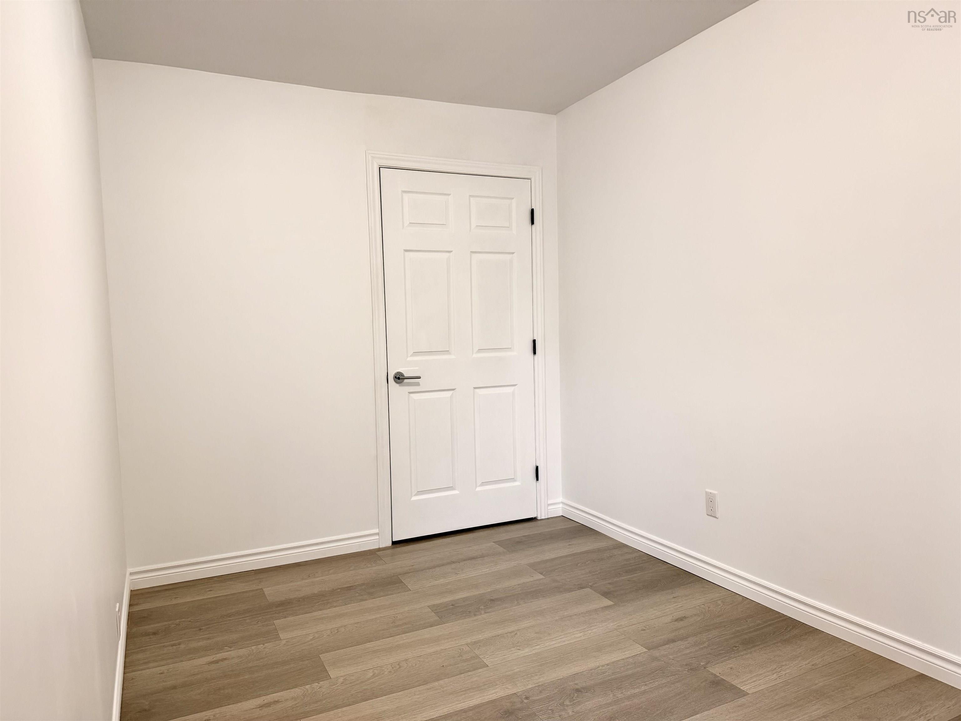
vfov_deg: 56.8
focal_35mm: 24
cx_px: 480
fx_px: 666
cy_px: 360
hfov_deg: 71.6
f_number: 1.78
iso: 320
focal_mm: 6.76
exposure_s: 1/60
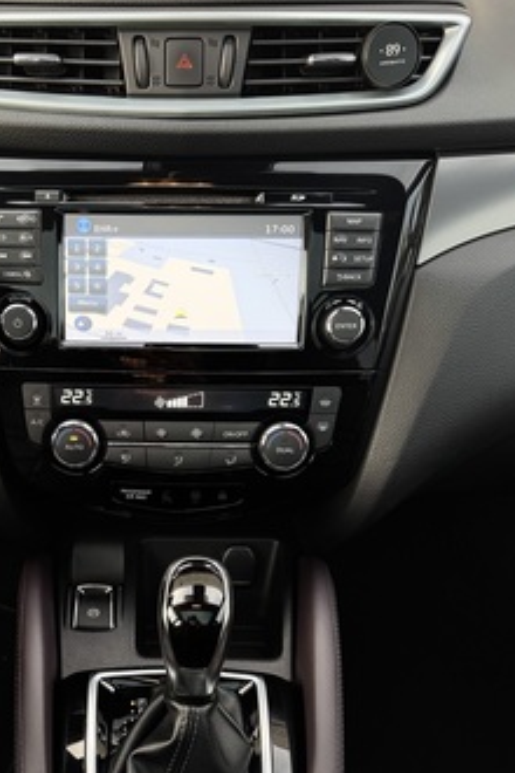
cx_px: 144
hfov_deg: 36.2
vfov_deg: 52.6
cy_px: 480
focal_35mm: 36
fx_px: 772
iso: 125
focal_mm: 6.76
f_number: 1.78
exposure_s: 1/121
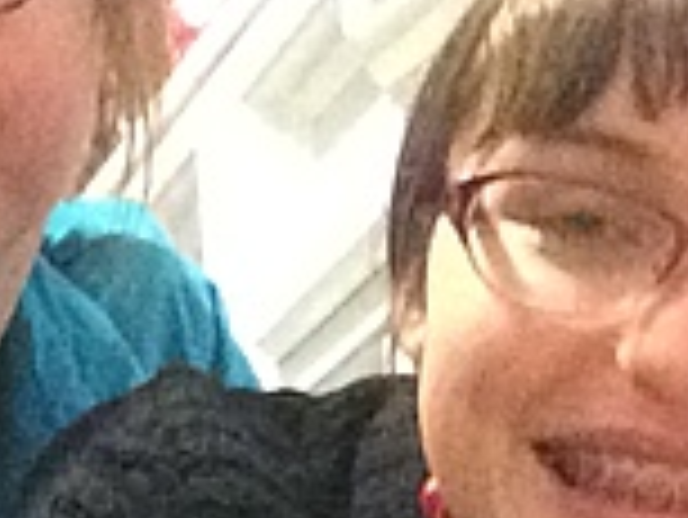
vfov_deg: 10.5
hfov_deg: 13.7
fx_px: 2745
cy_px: 689
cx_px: -247
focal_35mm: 138
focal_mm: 2.15
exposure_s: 1/15
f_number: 2.4
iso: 1600
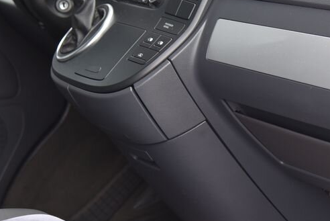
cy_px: 41
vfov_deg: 13.1
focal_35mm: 104
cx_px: 252
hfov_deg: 19.5
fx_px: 954
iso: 500
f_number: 4
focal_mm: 50
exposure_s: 1/60
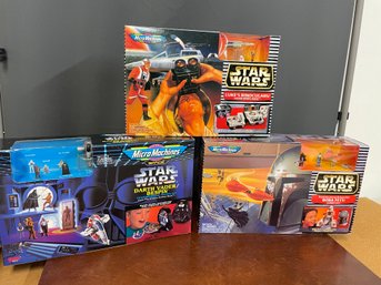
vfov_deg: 53.0
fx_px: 286
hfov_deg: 67.3
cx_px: 190
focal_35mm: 26
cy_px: 142
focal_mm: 4.2
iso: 250
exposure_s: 1/60
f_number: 1.6
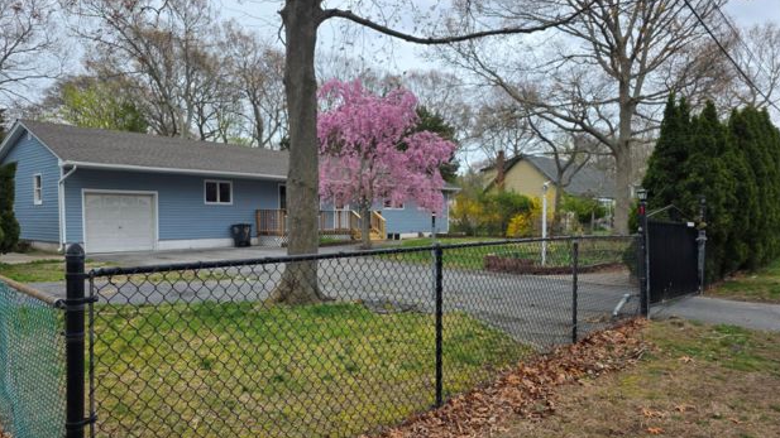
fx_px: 538
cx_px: 382
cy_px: 239
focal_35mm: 26
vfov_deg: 44.3
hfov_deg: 71.9
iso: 32
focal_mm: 6.3
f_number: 1.7
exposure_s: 1/359
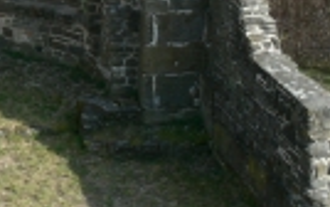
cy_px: 42
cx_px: -37
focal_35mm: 111
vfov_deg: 11.8
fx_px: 999
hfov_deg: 18.0
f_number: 5.6
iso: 80
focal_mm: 7.4
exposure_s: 1/160
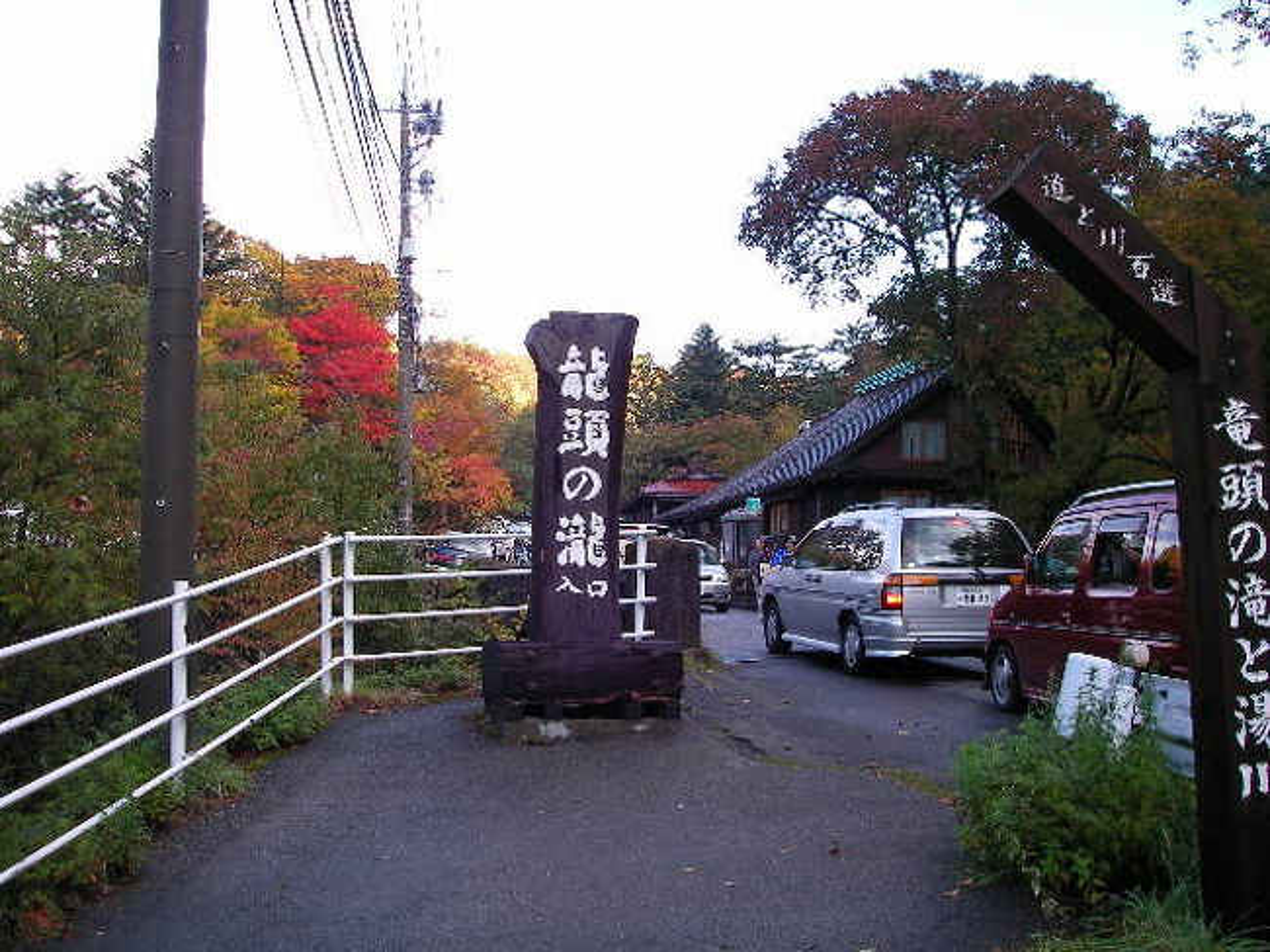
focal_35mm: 38
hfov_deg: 49.0
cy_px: 476
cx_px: 635
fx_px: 1394
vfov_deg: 37.7
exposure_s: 1/105
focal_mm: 6.3
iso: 50
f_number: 3.3
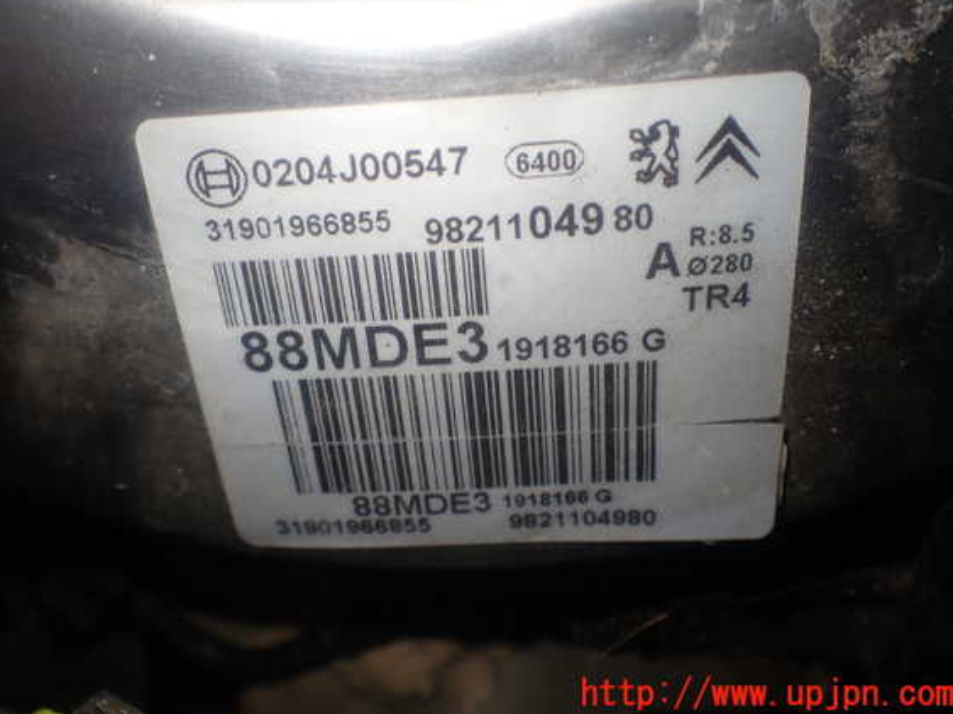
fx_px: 881
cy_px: 335
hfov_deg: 56.8
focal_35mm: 32
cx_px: 455
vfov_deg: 44.1
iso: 160
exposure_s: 1/60
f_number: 2.3
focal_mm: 5.4
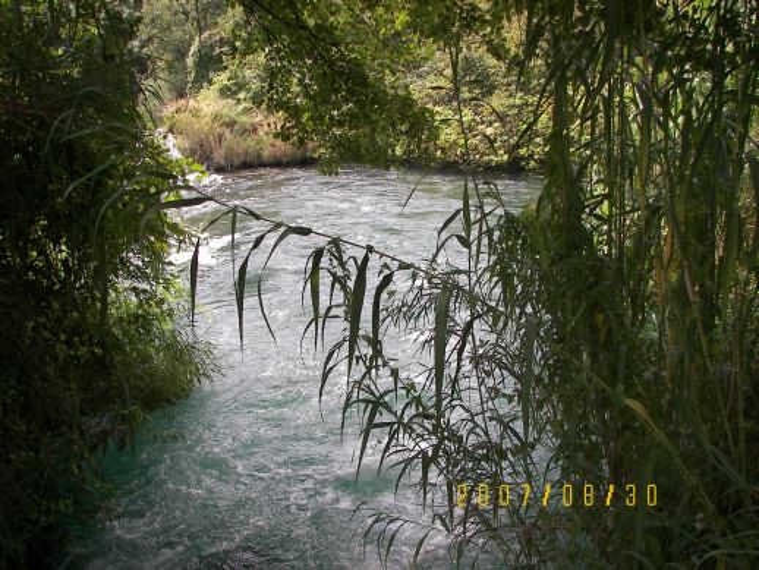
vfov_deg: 39.7
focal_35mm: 36
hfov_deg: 51.3
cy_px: 285
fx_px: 790
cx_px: 380
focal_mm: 6
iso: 50
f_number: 2.8
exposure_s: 1/200
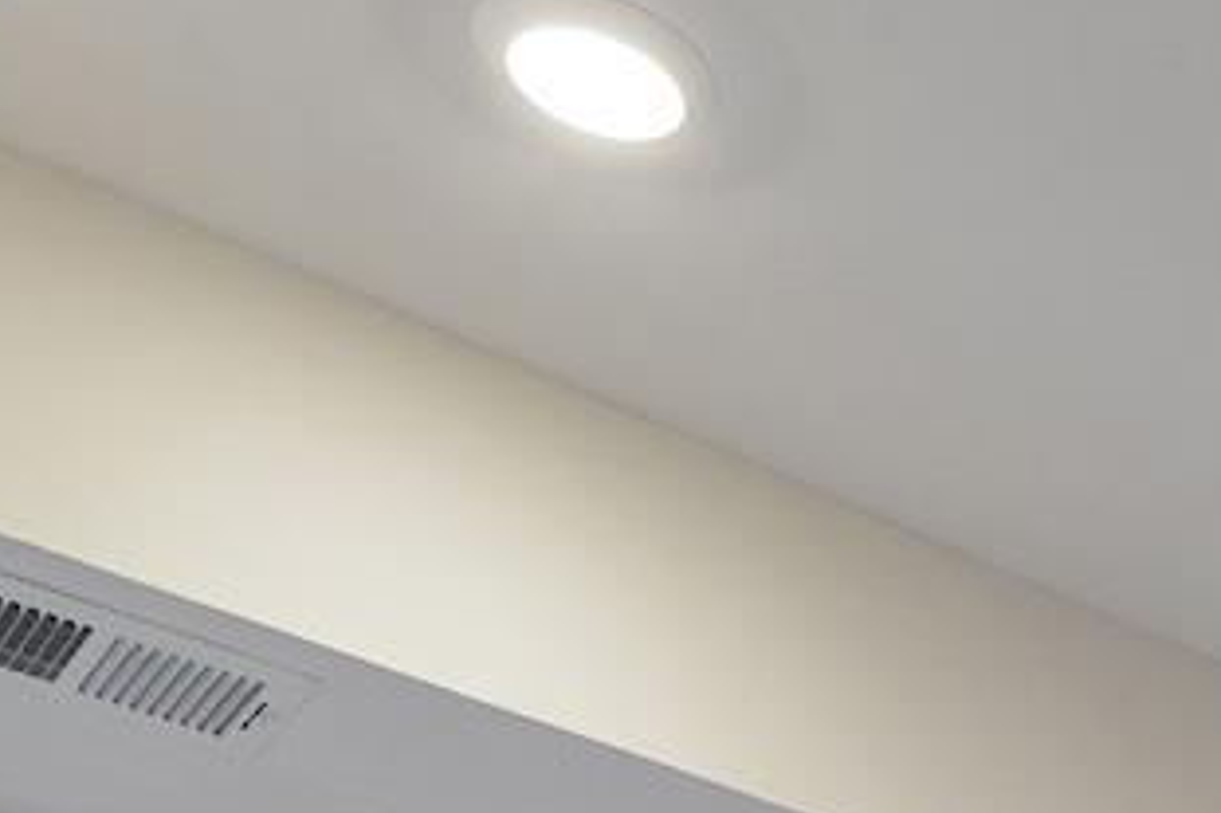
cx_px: 2250
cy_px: 2347
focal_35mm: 90
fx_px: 3051
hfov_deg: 17.8
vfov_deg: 10.9
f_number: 6.3
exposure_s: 1/5
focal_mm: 14
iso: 400
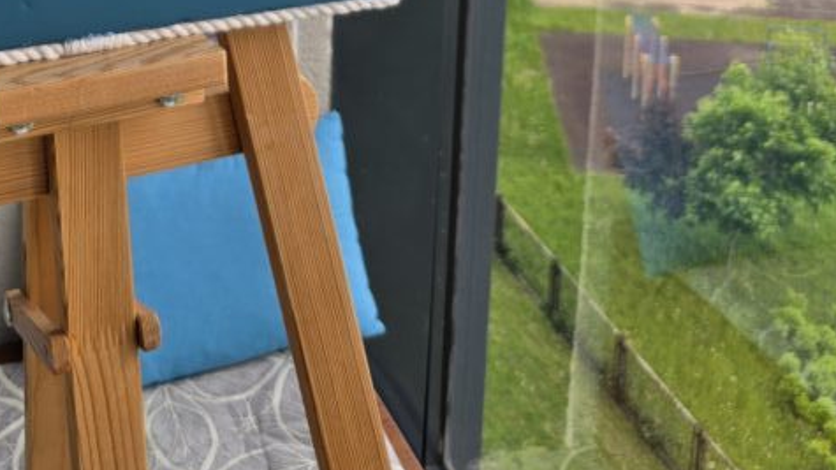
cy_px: -303
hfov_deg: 37.5
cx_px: 202
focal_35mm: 54
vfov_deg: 18.7
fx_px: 1197
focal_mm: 6.3
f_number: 1.7
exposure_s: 1/350
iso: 12
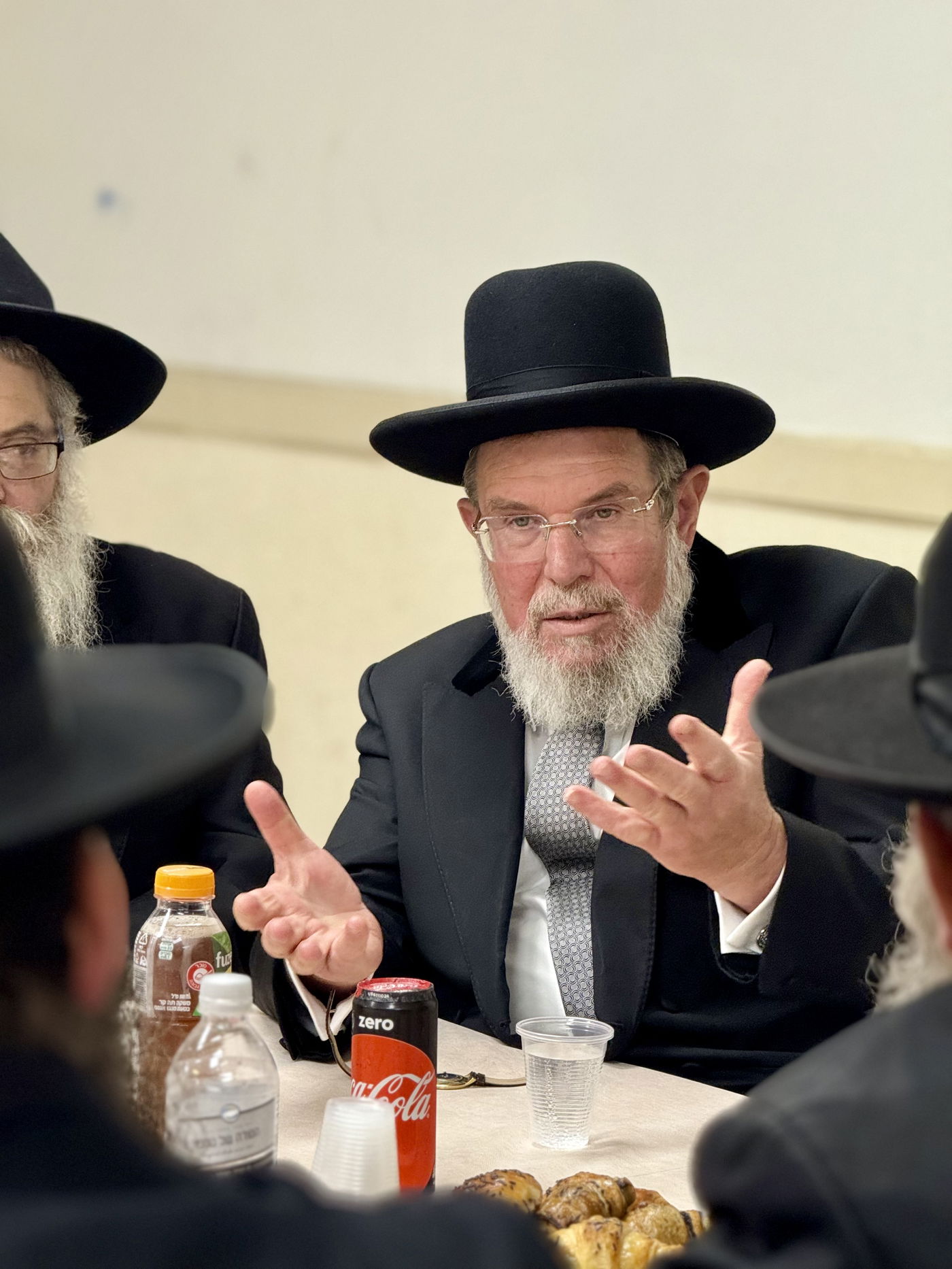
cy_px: 634
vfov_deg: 16.4
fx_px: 4399
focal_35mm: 120
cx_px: 476
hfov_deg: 12.4
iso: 250
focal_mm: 15.66
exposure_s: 1/50
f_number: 2.8
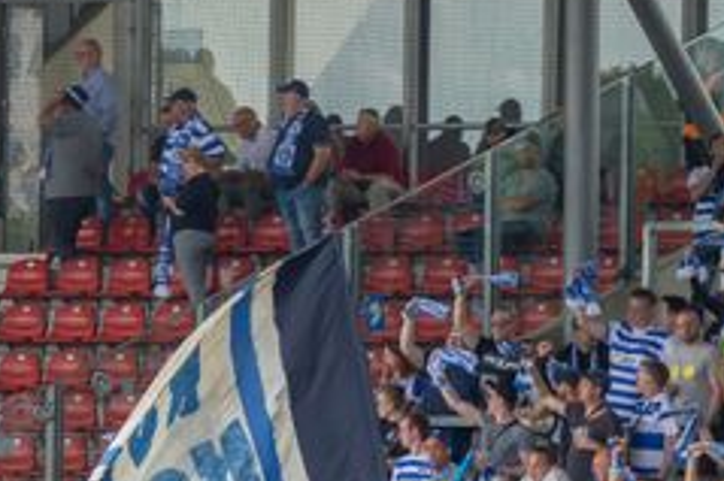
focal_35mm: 528
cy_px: 481
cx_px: 772
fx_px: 10611
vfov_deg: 2.6
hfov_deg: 3.9
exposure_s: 1/1000
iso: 500
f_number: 4
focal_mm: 81.1
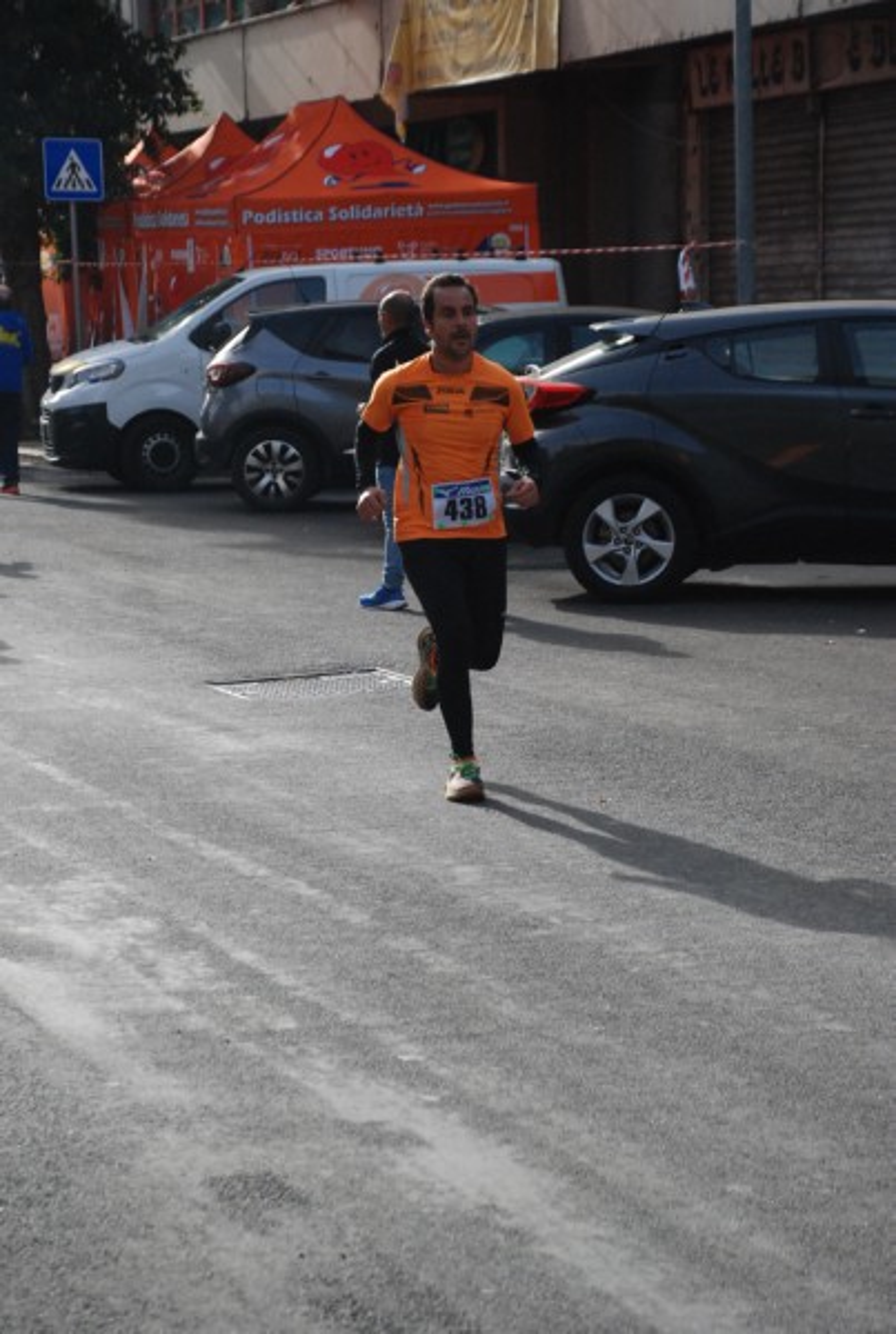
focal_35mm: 105
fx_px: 3900
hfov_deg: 13.1
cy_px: 667
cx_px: 448
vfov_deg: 19.4
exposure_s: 1/1600
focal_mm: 70
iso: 1000
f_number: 5.6
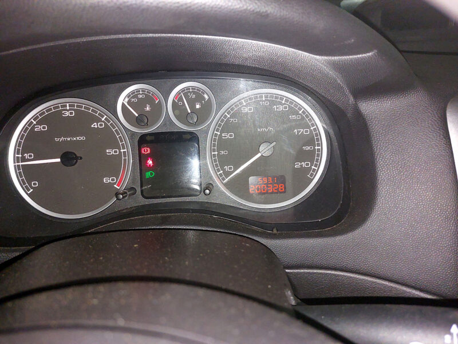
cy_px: 172
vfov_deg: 54.9
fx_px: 331
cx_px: 229
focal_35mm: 25
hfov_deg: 69.4
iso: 250
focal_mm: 5.23
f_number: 1.8
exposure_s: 1/100
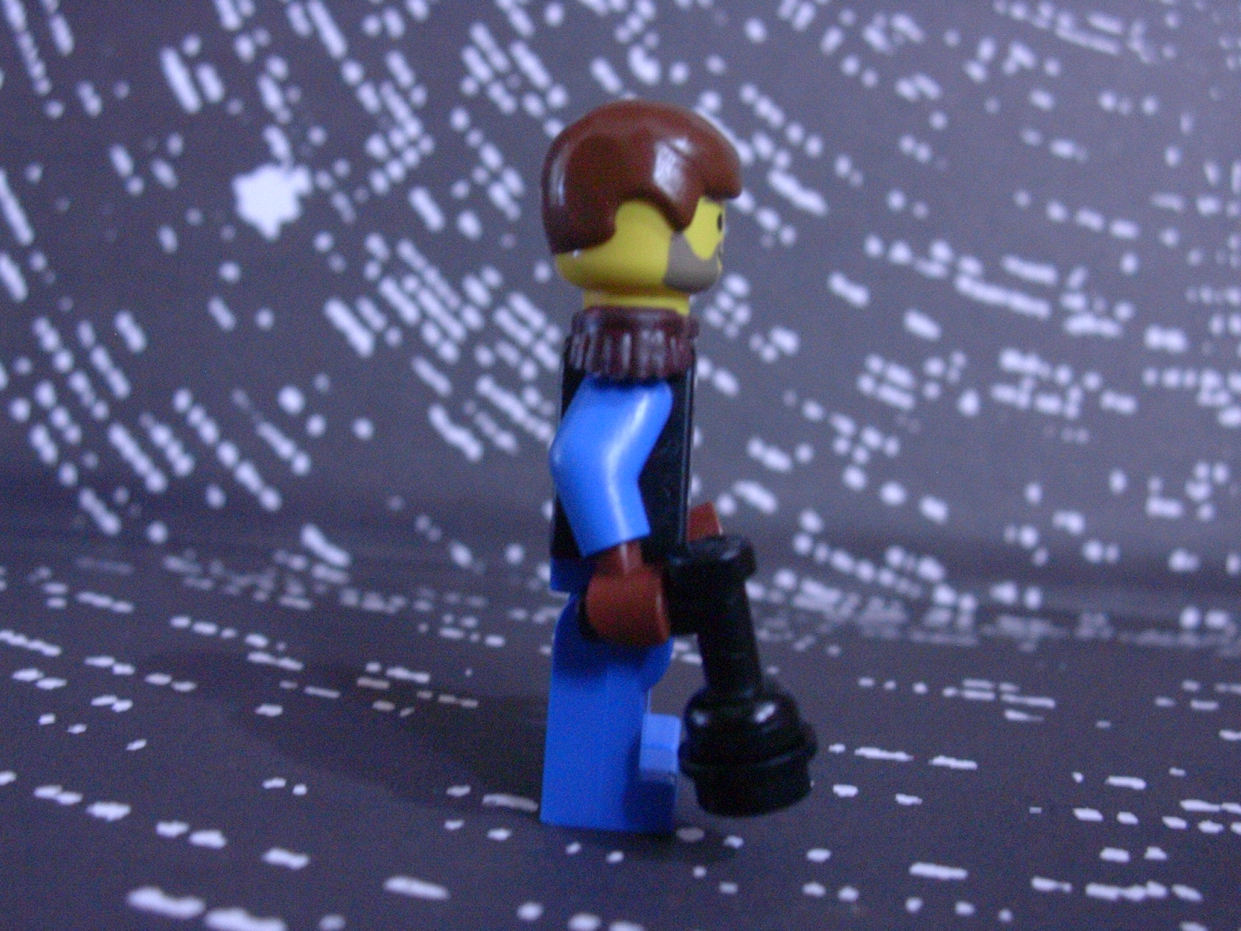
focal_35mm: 45
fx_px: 1613
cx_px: 620
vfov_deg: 32.2
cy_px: 466
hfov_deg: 42.1
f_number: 2.9
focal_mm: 6.7
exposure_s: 1/2.5
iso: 200
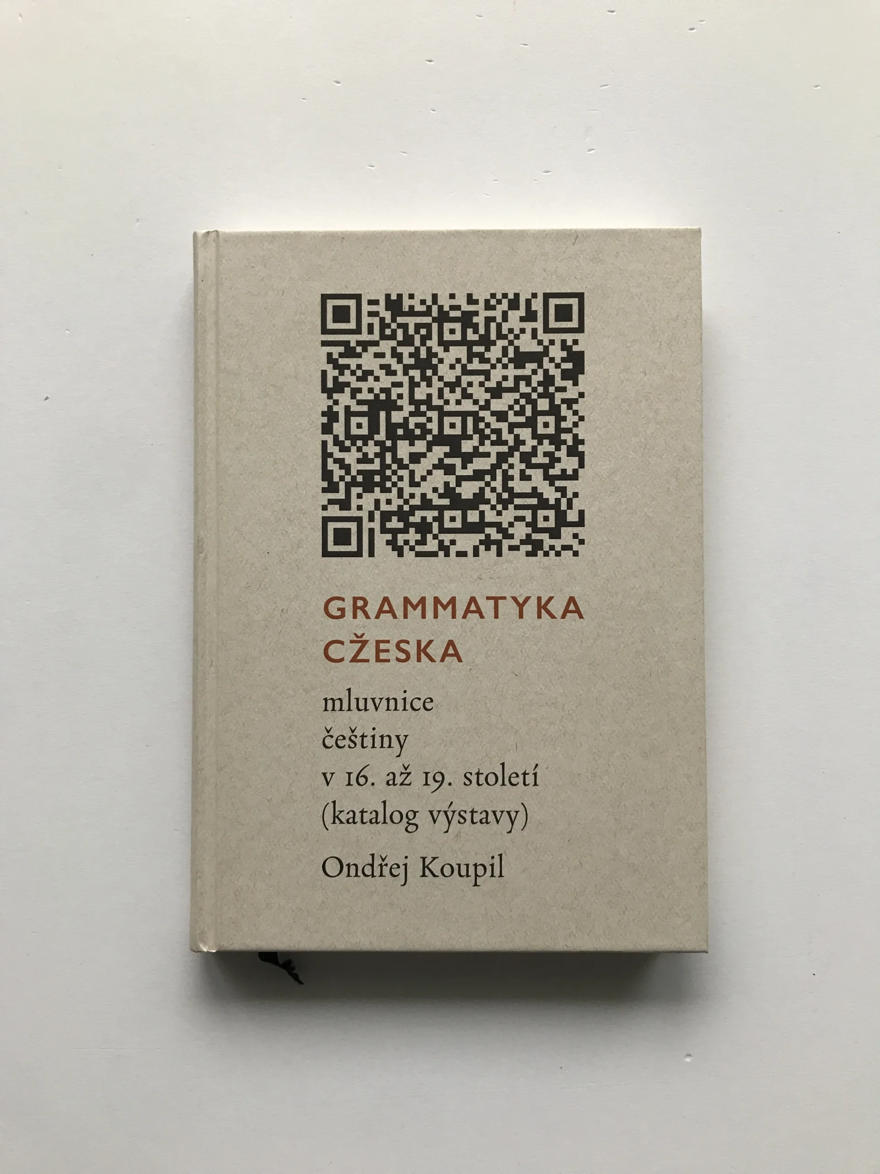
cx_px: 440
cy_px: 587
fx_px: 949
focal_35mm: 28
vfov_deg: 63.4
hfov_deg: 49.7
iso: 20
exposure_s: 1/33
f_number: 1.8
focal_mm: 3.99
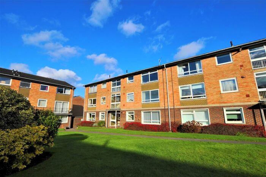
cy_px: 88
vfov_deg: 77.2
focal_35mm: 15
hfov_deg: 100.5
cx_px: 133
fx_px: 111
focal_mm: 10
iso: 200
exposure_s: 1/400
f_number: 10
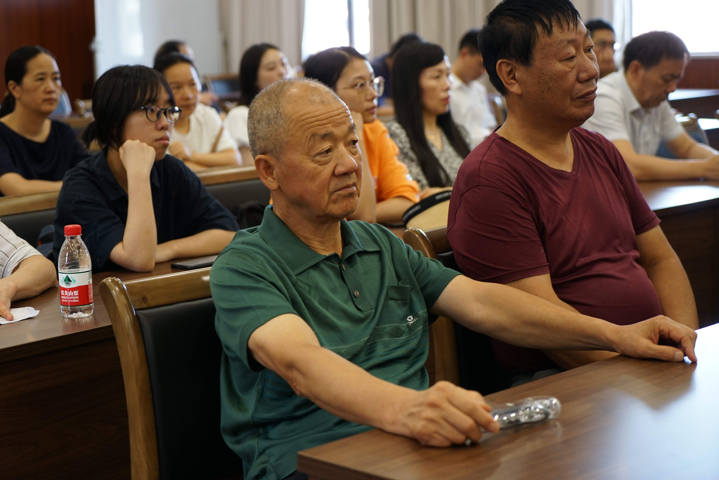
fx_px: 1398
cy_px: 240
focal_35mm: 70
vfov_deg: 19.5
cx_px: 360
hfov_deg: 28.8
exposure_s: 1/40
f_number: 4
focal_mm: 70
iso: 500
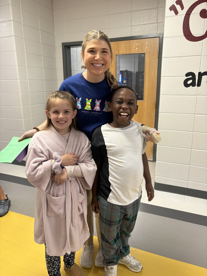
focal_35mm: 26
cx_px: 104
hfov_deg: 53.1
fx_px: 207
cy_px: 138
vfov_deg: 67.3
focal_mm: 5.96
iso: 250
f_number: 1.6
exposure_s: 1/60
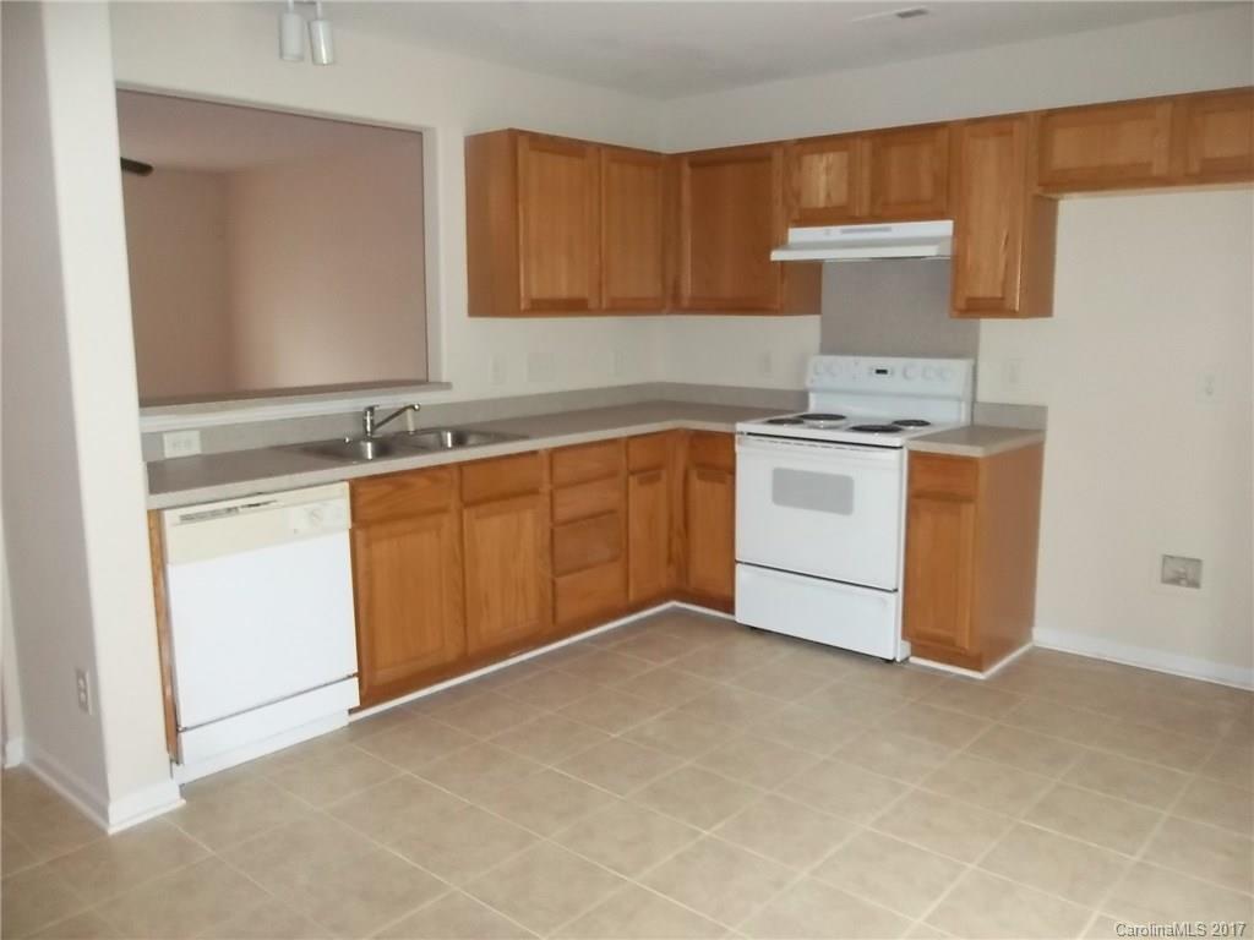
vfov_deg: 51.4
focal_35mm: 27
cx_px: 627
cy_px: 470
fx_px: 978
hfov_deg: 65.3
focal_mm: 4.9
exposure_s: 1/30
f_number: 3.5
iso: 320
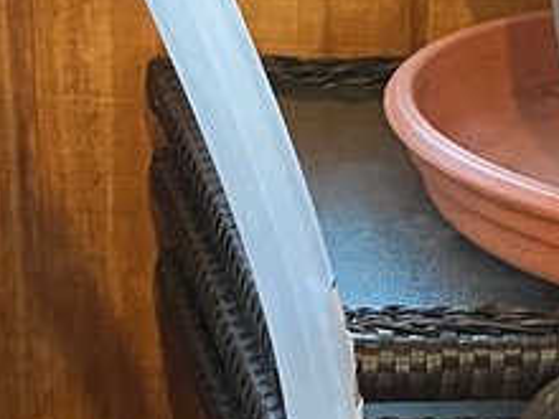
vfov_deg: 7.1
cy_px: 1388
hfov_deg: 10.5
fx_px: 2891
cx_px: 919
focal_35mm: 179
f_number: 1.8
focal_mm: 4.25
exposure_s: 1/30
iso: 500
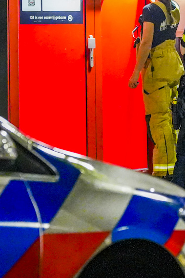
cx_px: 95
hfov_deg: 3.8
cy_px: 26
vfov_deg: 5.7
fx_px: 2758
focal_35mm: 358
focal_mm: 106
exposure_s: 1/40
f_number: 3.2
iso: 10000
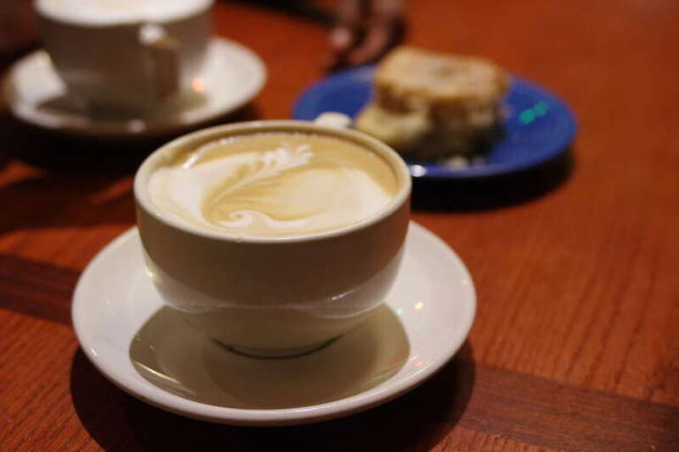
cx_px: 340
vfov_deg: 29.2
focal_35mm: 46
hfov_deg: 42.8
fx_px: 867
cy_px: 226
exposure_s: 1/80
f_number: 2.8
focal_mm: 31
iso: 1600
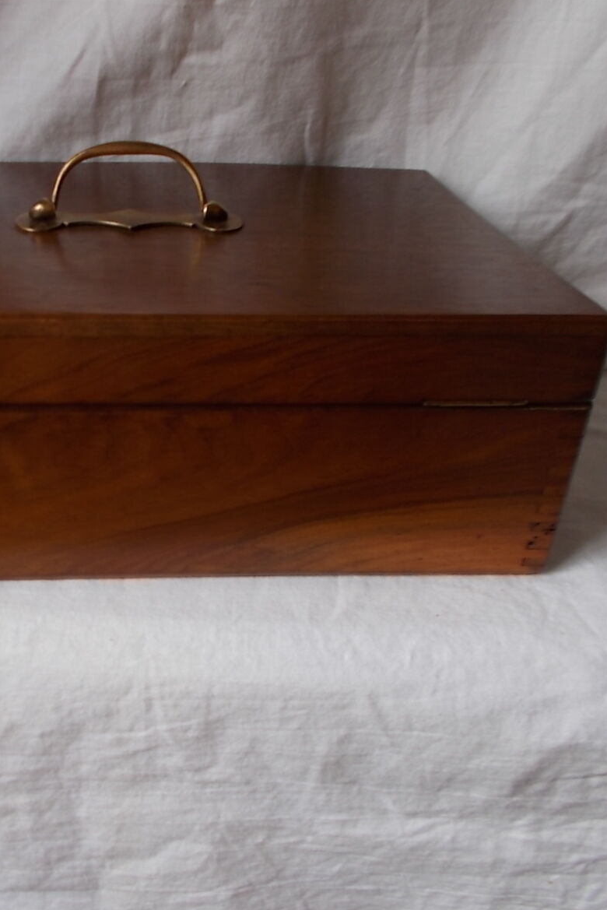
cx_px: 174
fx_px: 935
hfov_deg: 35.4
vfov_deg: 51.9
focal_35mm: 37
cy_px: 457
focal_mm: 4.6
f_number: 3.2
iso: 80
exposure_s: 1/25
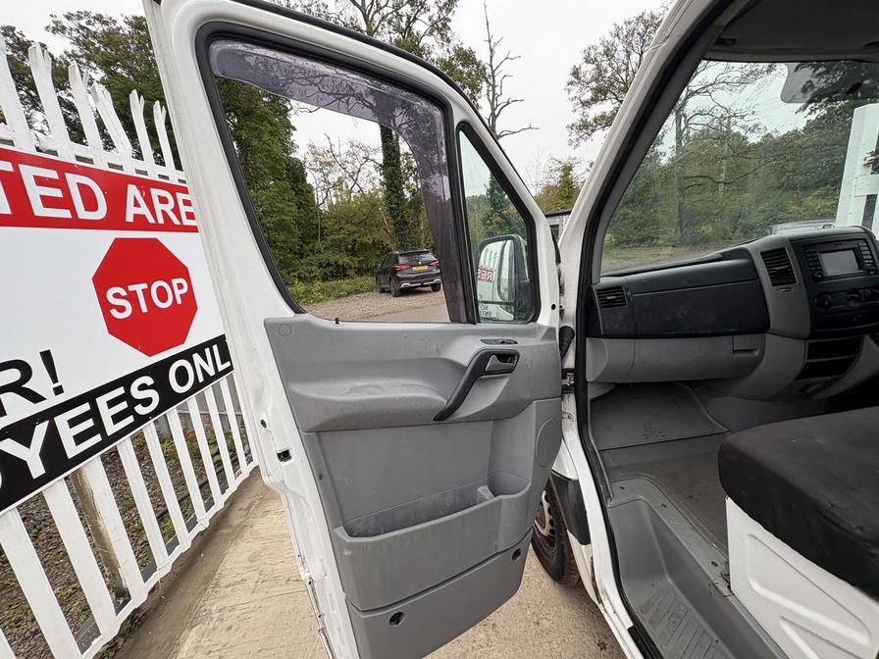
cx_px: 440
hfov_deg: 102.1
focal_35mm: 14
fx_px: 356
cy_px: 330
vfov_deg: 85.7
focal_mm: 2.22
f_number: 2.2
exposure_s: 1/114
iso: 40
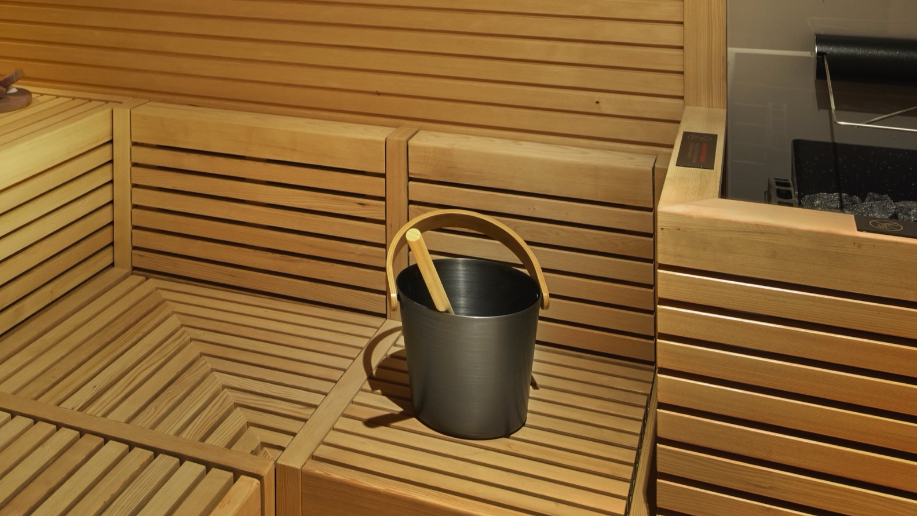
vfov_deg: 23.8
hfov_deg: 44.3
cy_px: -130
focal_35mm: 45
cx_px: 251
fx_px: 1094
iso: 400
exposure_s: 4
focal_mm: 17
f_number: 11
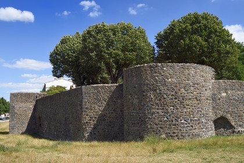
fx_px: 258
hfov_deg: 50.7
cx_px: 122
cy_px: 82
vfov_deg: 35.1
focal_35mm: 38
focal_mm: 38
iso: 200
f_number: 11
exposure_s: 1/320
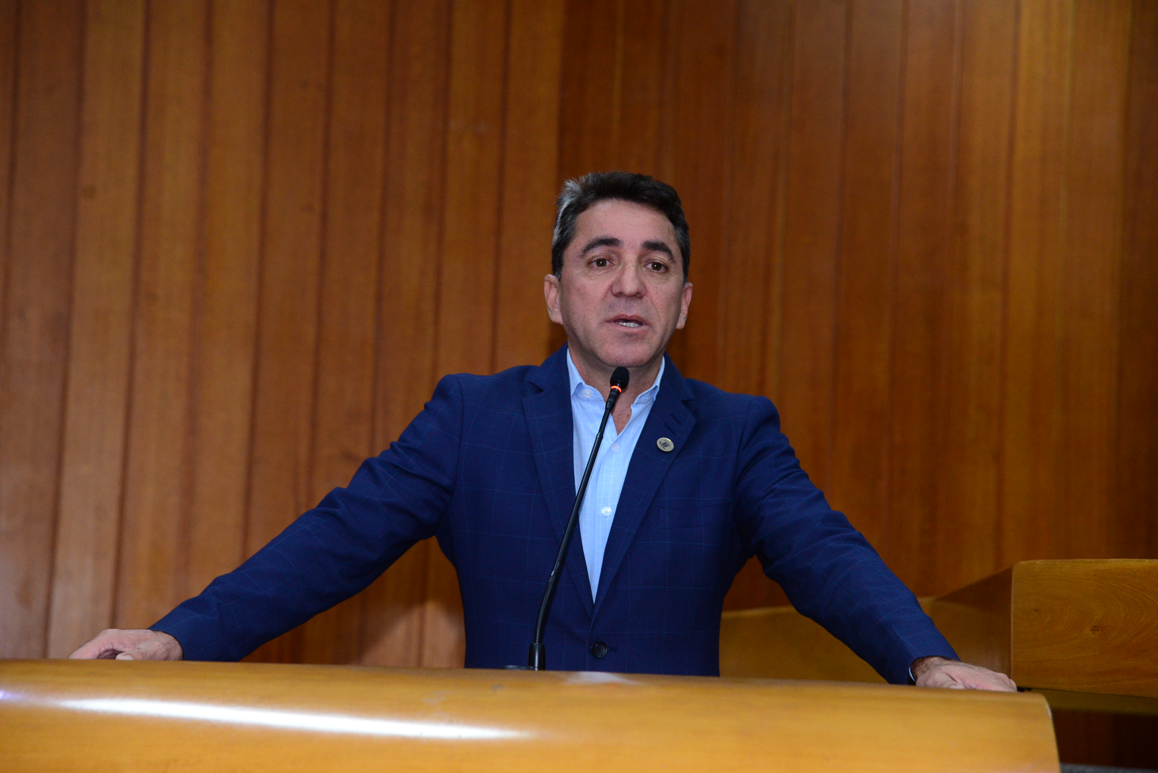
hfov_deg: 19.4
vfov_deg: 13.1
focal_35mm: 105
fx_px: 3379
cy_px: 386
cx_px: 579
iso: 2500
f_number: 5.6
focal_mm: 105
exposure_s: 1/125
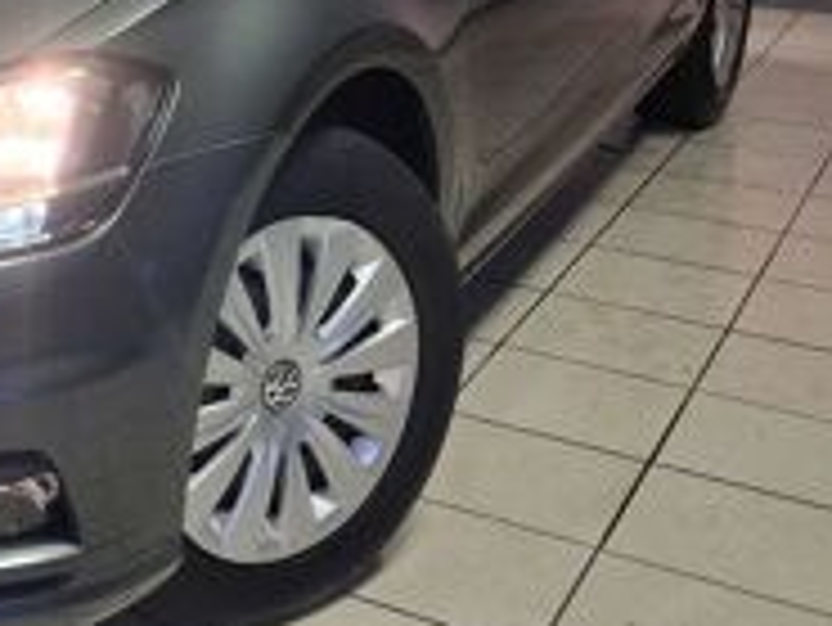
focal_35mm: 70
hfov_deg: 25.4
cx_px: -121
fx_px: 1684
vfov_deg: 20.3
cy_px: -9
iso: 320
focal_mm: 4
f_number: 1.8
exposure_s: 1/50
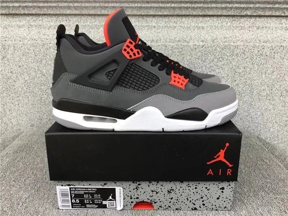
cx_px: 144
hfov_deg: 58.4
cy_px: 108
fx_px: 258
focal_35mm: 31
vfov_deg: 45.4
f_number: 2.4
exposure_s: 1/50
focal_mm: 3.3
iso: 25
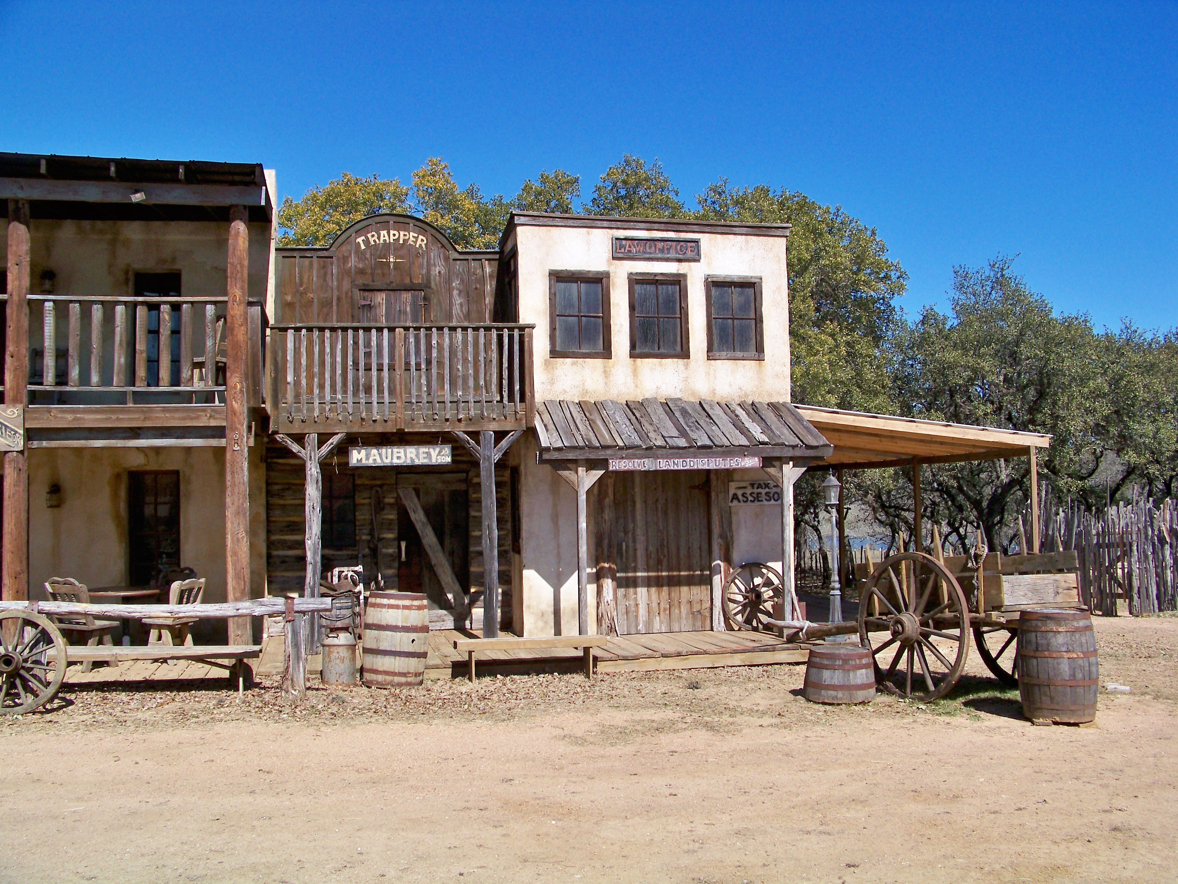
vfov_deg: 42.9
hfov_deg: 55.4
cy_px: 442
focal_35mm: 33
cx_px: 589
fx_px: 1123
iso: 80
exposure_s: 1/1000
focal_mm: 5.85
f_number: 4
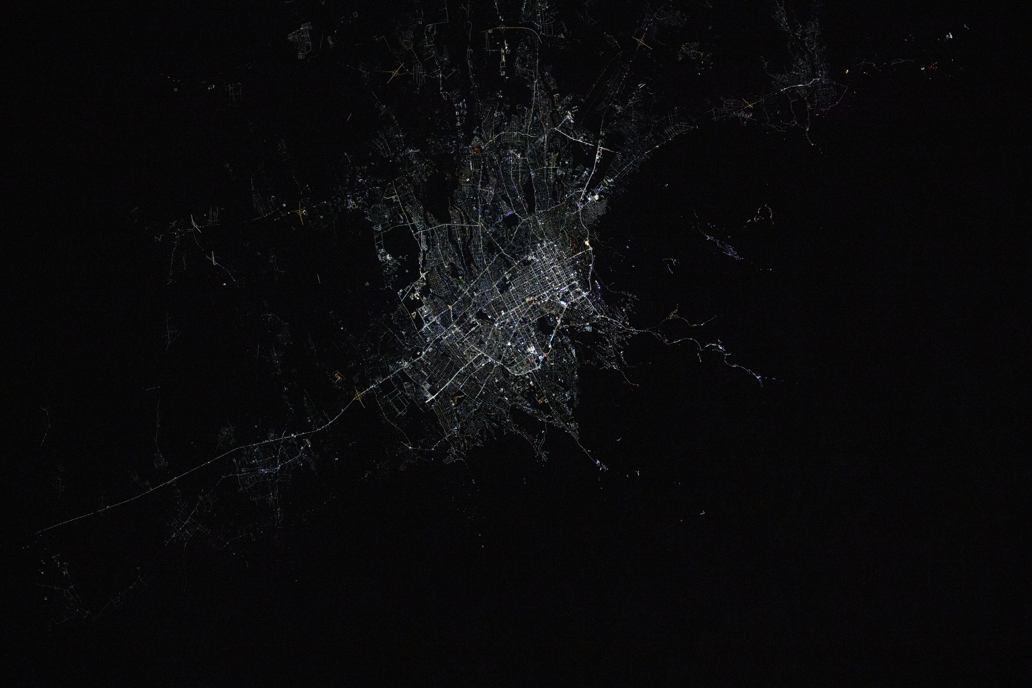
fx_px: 5733
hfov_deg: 10.3
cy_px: 344
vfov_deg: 6.9
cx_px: 516
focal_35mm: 200
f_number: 2
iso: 25600
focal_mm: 200
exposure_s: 1/250
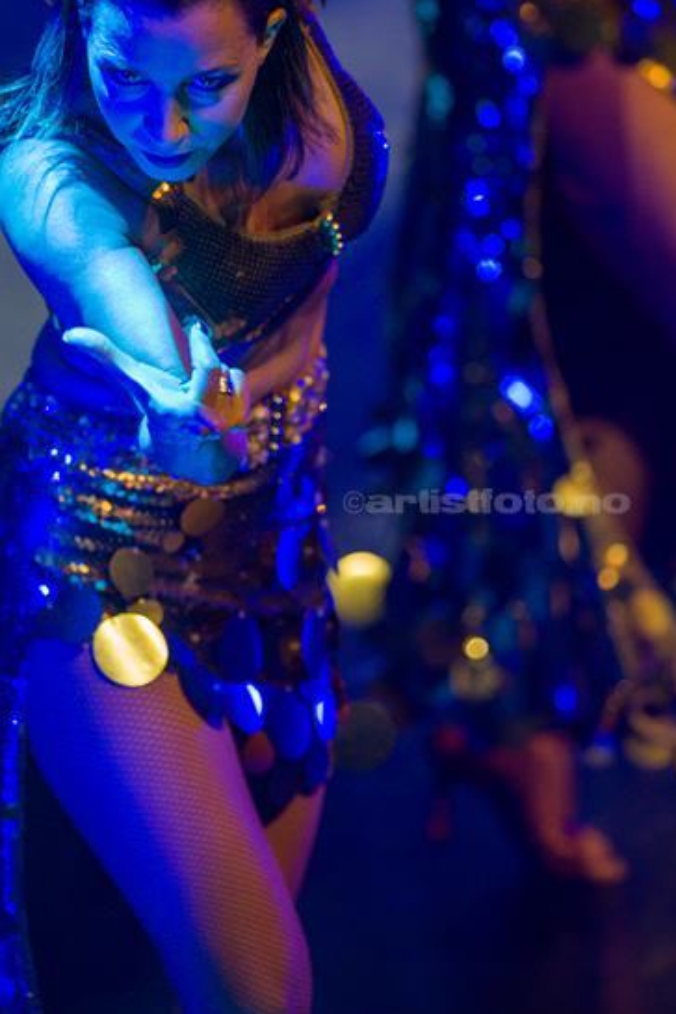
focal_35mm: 395
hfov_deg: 3.5
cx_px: 356
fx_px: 11125
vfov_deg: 5.2
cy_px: 368
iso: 2500
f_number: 2.8
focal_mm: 300
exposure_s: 1/640
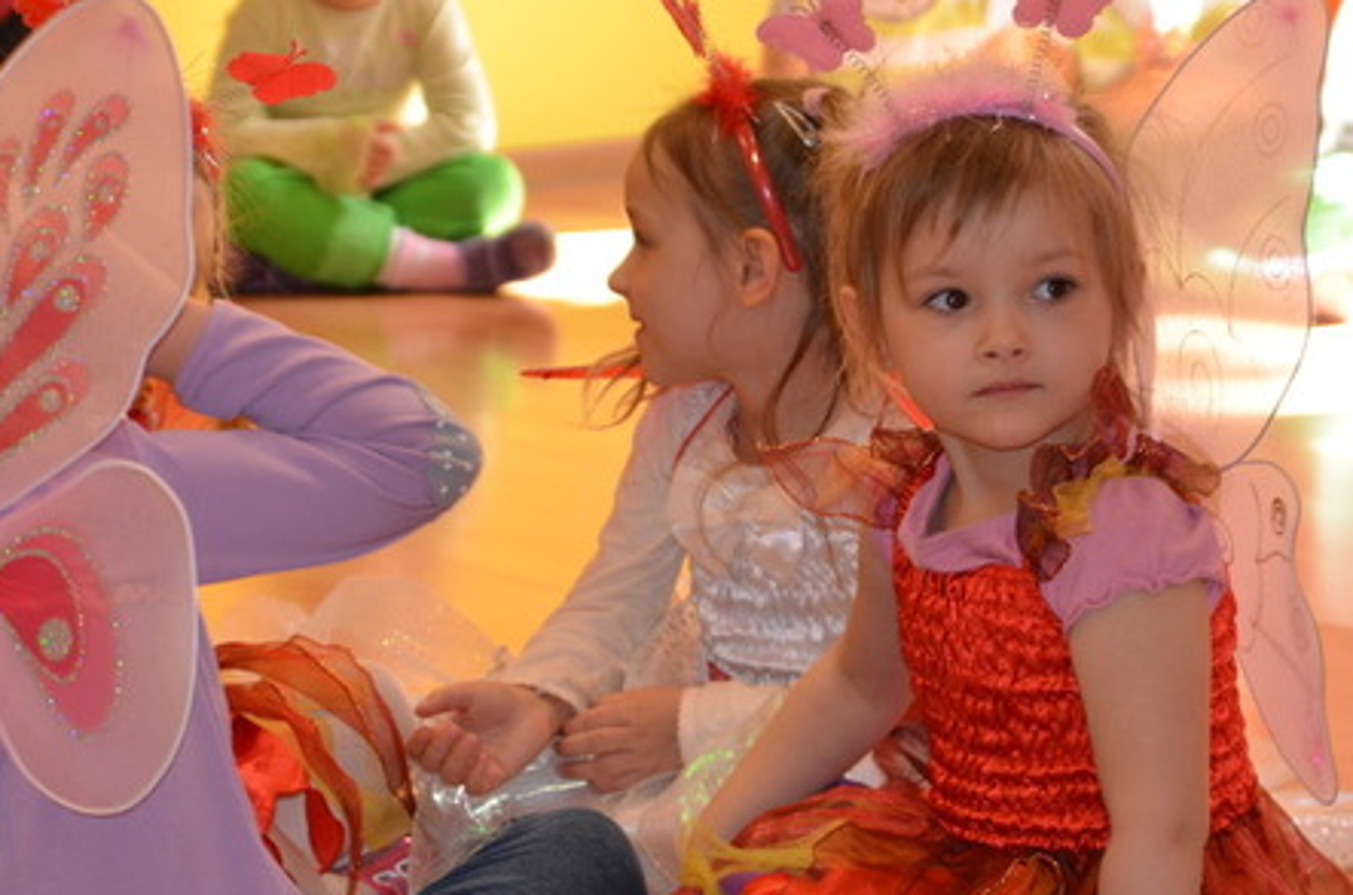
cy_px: 519
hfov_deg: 13.8
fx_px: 5586
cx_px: 534
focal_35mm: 149
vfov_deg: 9.2
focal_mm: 62
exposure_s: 1/100
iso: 400
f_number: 4
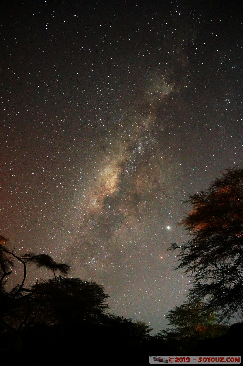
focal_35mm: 24
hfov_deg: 53.0
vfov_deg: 73.8
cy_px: 183
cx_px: 122
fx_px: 244
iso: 3200
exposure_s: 20
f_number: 3.5
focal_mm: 16
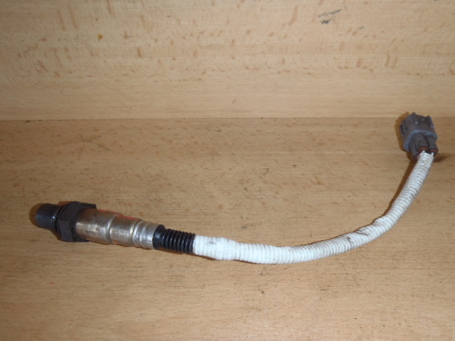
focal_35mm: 28
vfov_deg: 49.7
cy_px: 170
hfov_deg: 63.4
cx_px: 228
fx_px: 368
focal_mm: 5
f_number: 3.9
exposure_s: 1/30
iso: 100
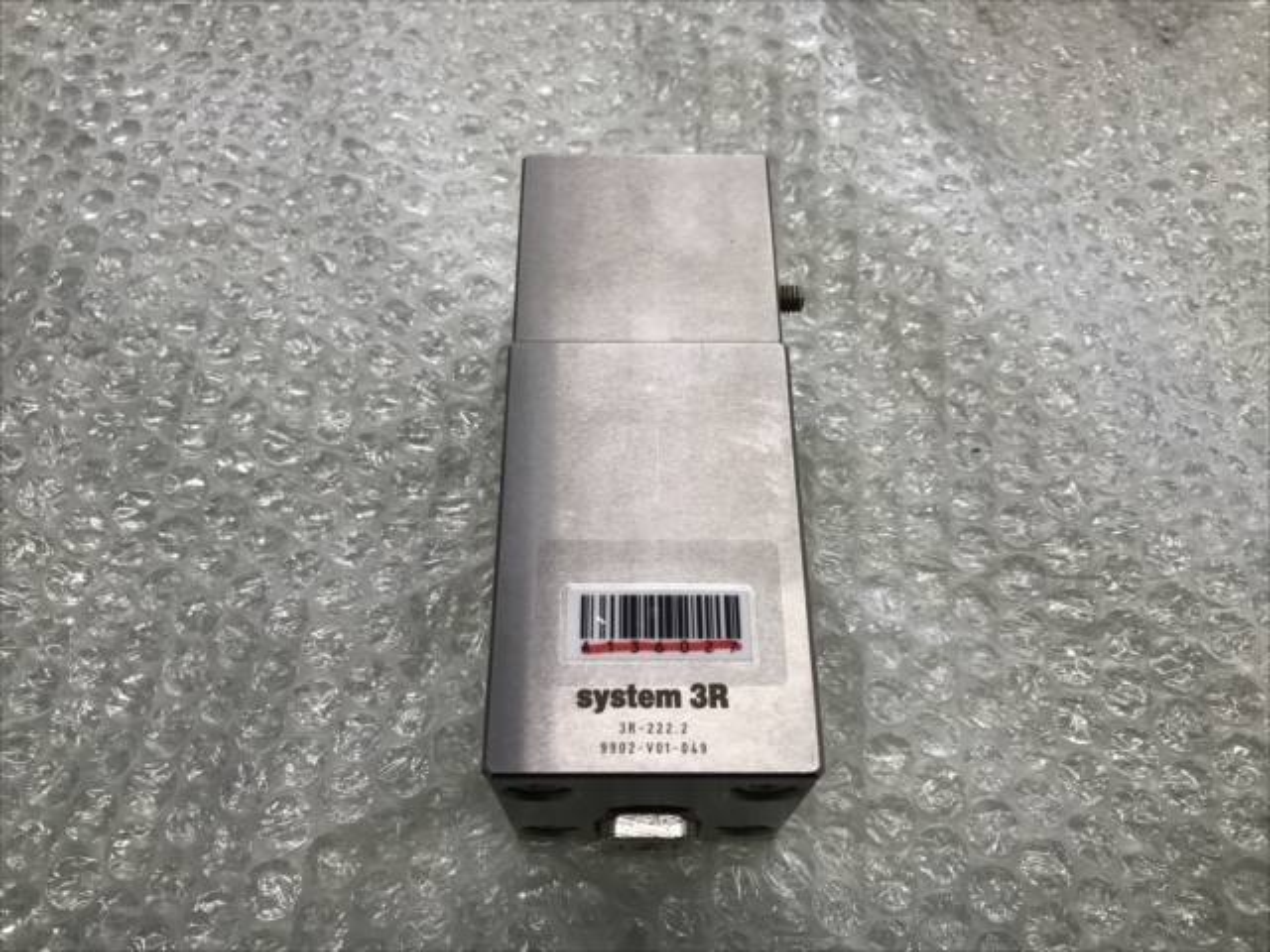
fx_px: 1027
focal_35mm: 28
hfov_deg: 63.4
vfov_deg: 49.7
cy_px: 476
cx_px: 635
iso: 25
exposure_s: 1/50
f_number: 1.8
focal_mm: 3.99
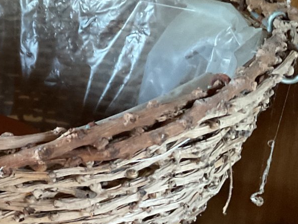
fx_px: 637
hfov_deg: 23.7
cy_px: 144
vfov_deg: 19.9
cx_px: -74
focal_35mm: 74
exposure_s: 1/25
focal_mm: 3
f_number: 1.8
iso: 250
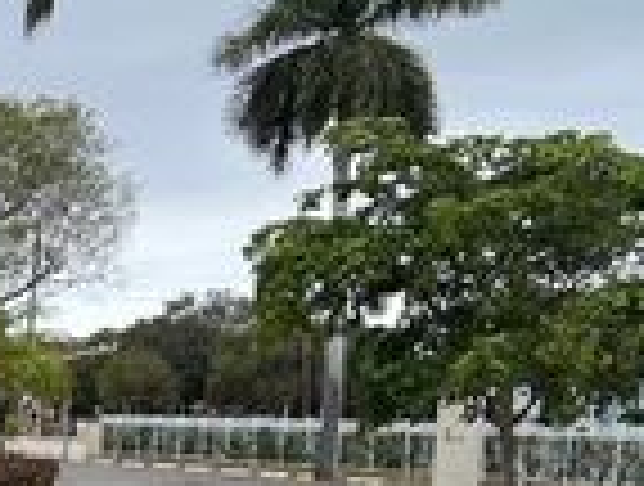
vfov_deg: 12.4
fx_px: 2164
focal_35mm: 116
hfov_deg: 14.2
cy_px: 648
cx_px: -644
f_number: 1.5
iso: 50
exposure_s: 1/1488
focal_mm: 5.7
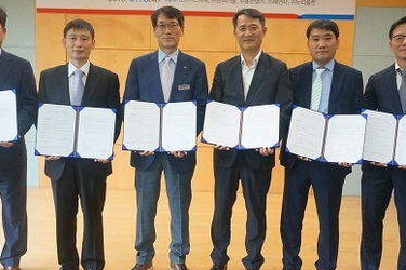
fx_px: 417
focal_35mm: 37
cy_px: 145
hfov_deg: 51.9
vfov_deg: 35.9
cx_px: 186
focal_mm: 16
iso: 1600
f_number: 4
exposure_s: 1/160
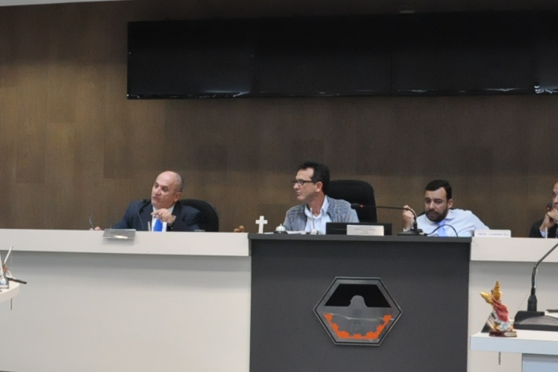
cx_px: 72
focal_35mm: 78
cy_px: 179
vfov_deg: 17.5
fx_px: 1209
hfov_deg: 25.3
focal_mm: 18
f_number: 6.3
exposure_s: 1/160
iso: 2000
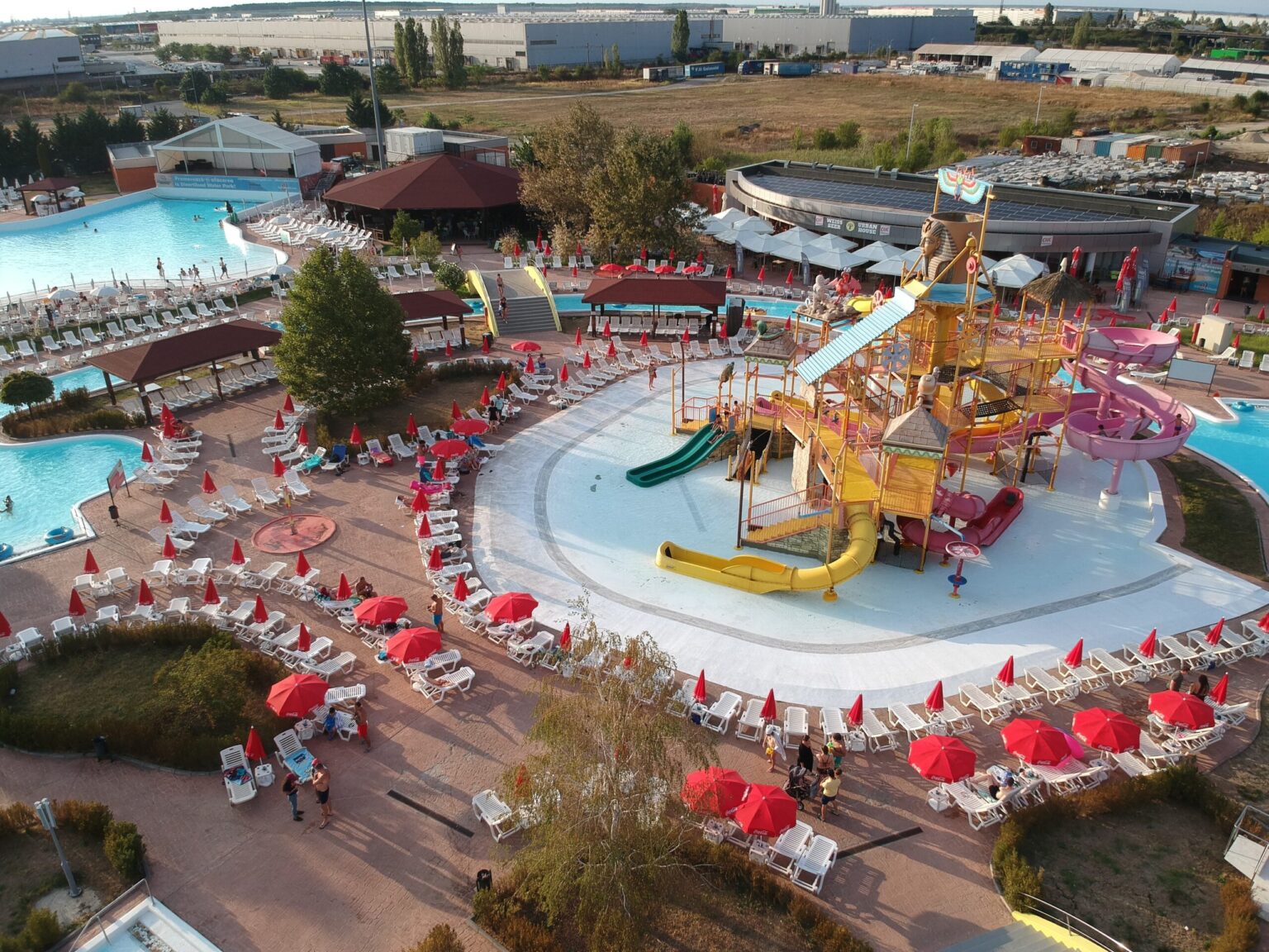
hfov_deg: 69.4
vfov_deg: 54.9
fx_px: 916
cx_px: 634
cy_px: 476
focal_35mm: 25
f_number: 2.6
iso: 100
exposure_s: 1/640
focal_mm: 4.49
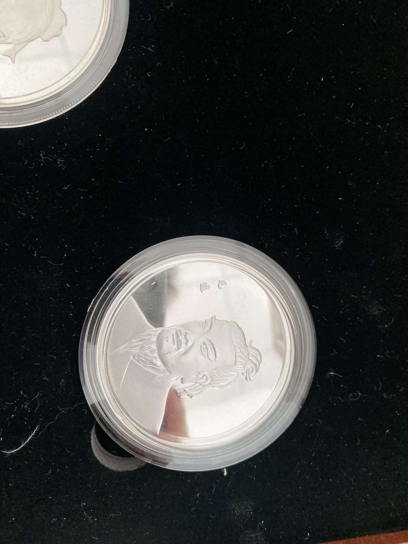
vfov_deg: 69.4
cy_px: 272
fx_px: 393
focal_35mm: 25
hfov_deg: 54.9
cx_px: 204
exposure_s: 1/121
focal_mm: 4.25
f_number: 1.8
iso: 100
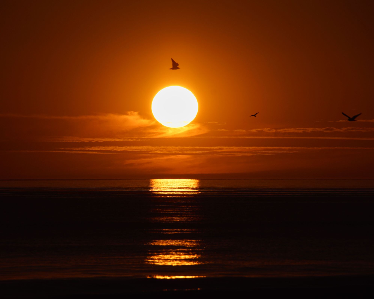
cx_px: 174
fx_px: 4681
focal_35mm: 423
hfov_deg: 4.6
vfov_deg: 3.7
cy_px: 149
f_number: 11
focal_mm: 250
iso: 100
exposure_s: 1/4000
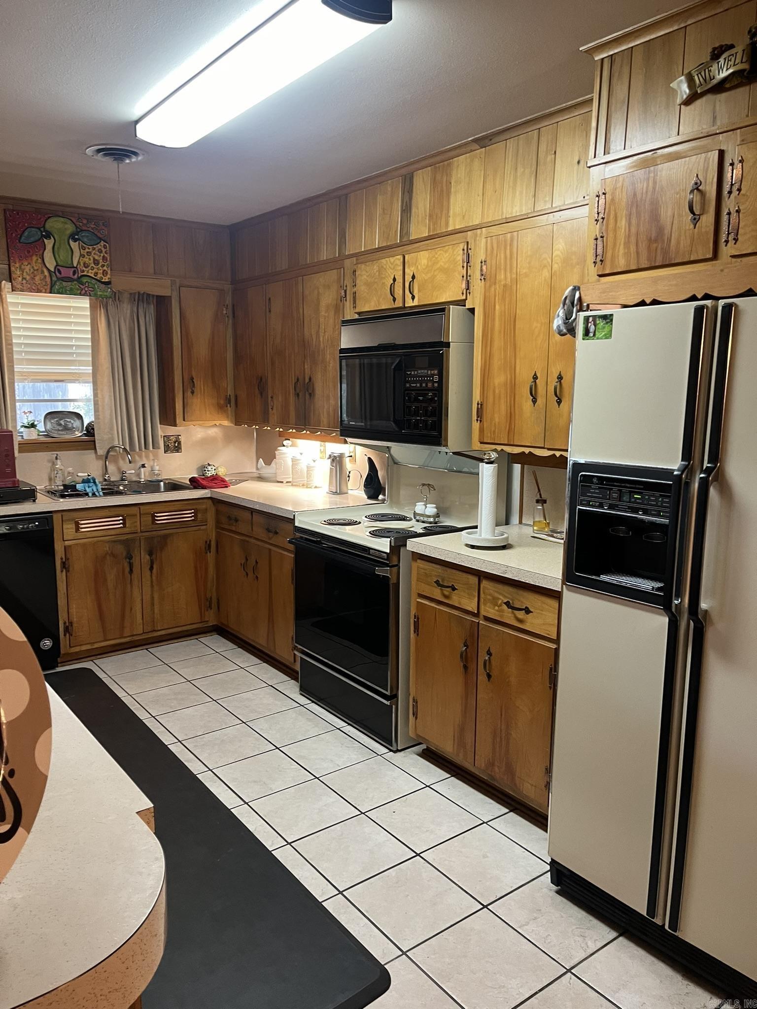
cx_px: 378
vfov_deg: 67.3
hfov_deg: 53.1
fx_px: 758
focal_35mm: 26
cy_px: 504
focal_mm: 5.1
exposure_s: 1/60
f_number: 1.6
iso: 200
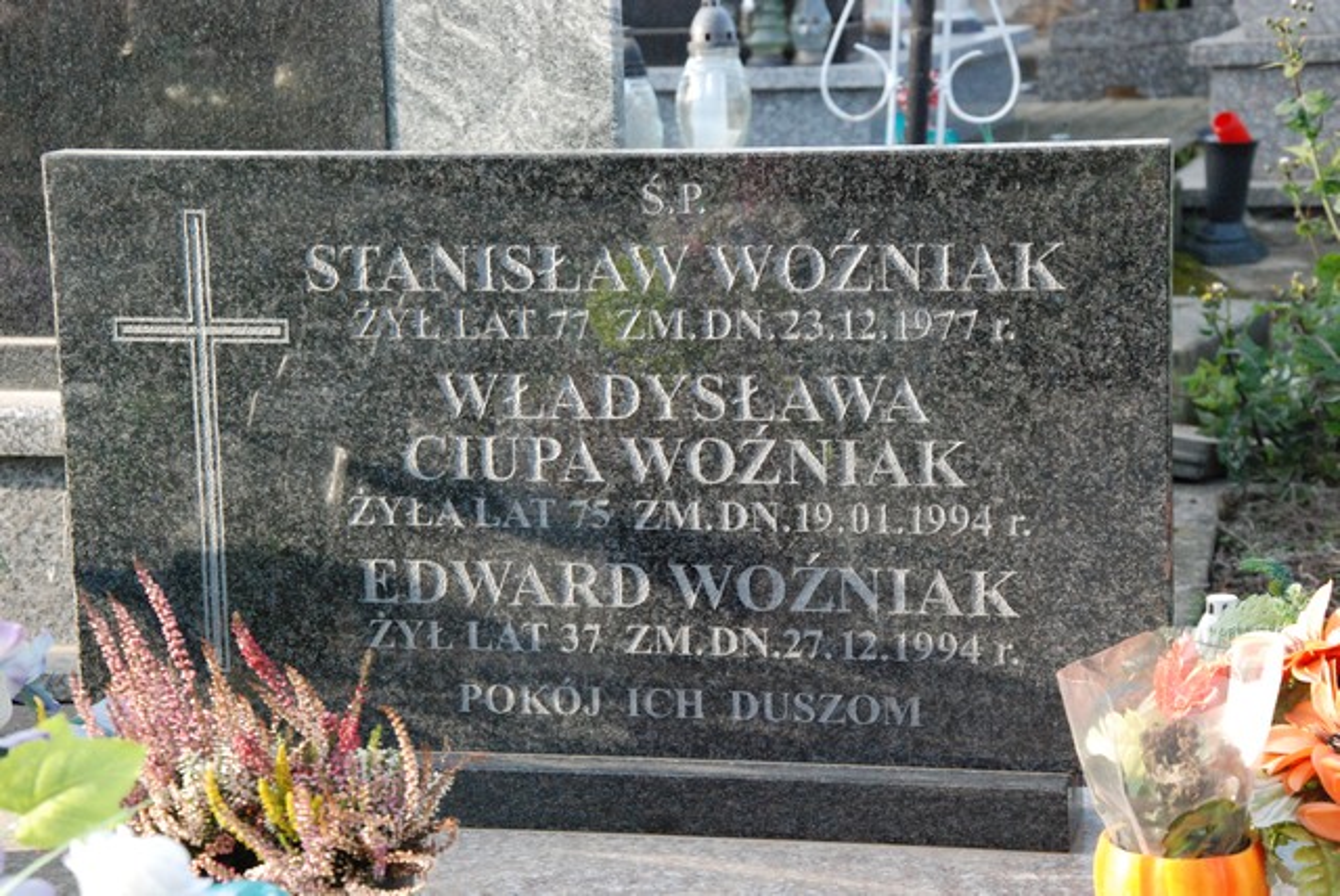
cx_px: 670
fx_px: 3241
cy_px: 448
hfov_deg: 23.4
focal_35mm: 87
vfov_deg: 15.7
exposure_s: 1/640
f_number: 6.3
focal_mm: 58
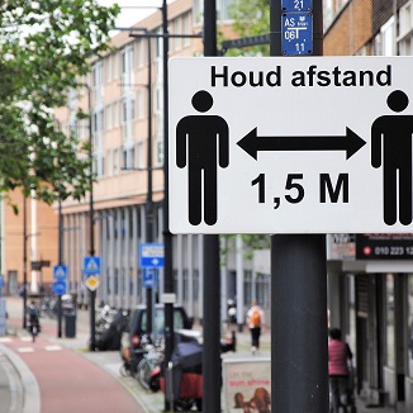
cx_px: 226
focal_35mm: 247
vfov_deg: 7.1
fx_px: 3331
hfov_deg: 7.1
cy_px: 212
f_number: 5.6
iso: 200
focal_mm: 105
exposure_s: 1/250
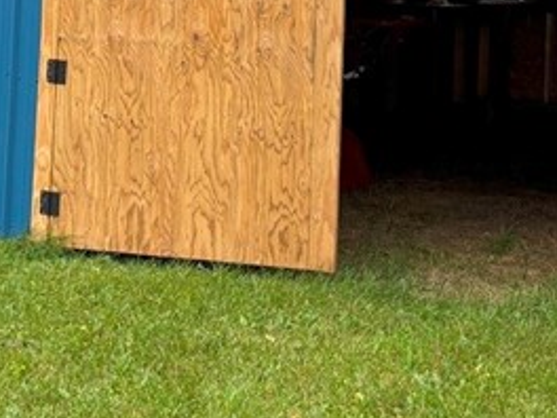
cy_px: -6
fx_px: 1625
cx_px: 359
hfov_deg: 19.4
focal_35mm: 101
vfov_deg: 14.4
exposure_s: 1/421
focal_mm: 5.96
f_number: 1.6
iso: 50
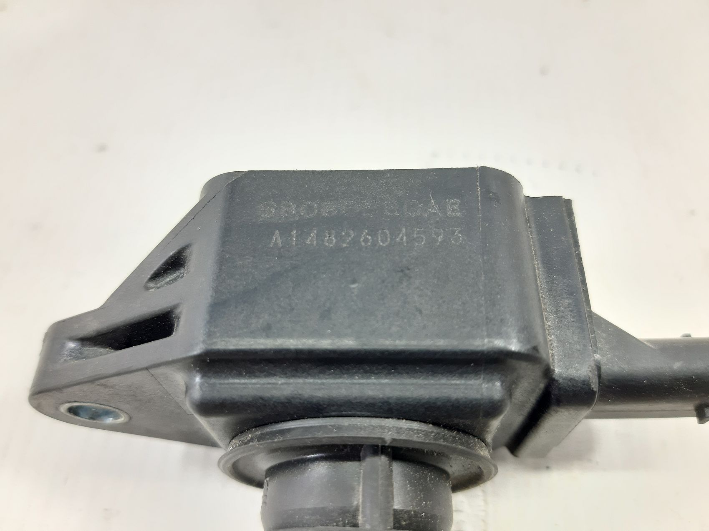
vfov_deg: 51.3
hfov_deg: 65.3
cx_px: 354
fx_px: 553
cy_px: 266
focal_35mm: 27
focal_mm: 3.93
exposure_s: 1/50
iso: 200
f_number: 1.7
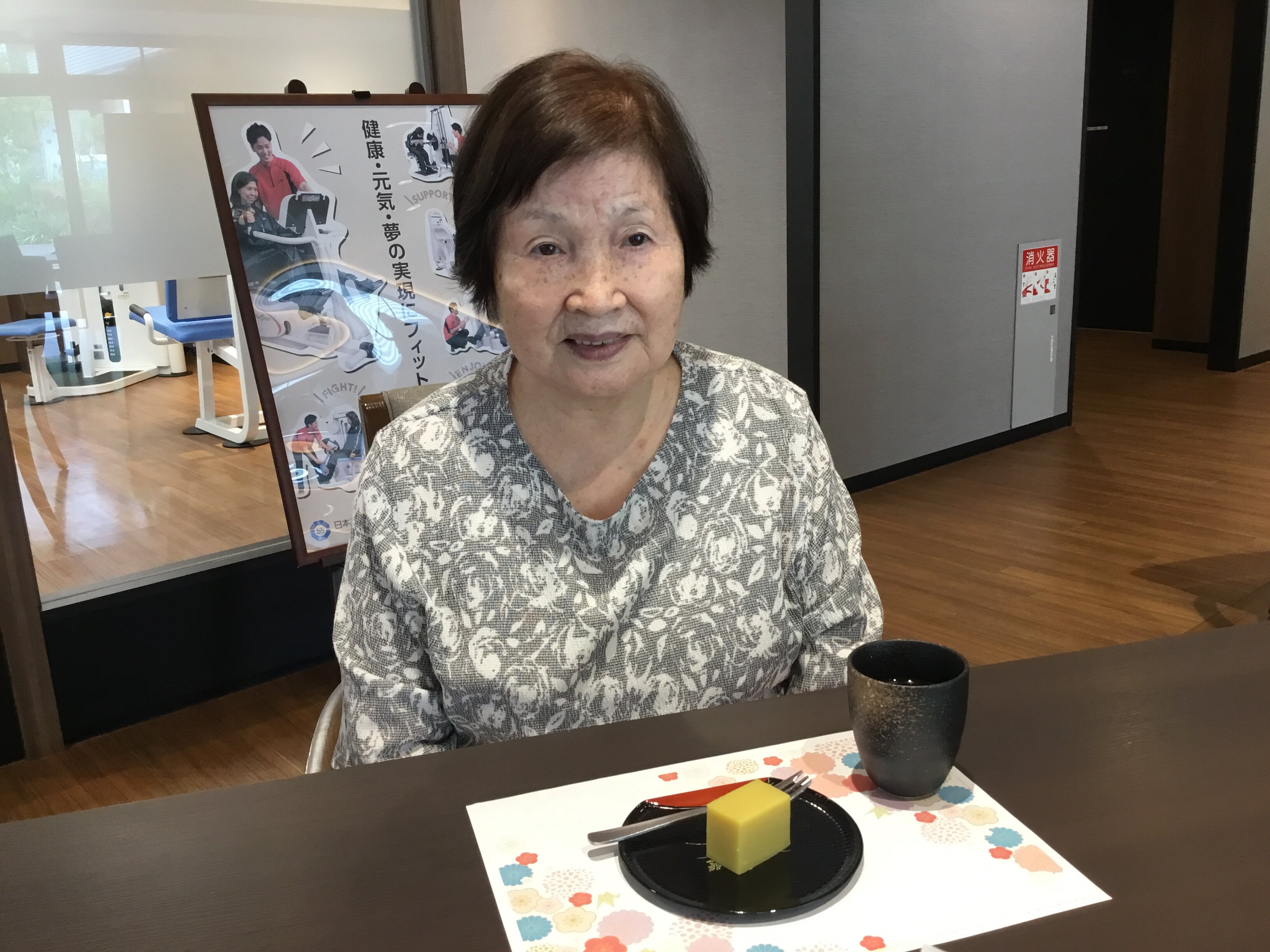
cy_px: 476
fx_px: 1137
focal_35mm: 31
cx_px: 635
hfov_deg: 58.4
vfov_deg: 45.4
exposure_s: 1/30
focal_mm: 3.3
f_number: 2.4
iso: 64
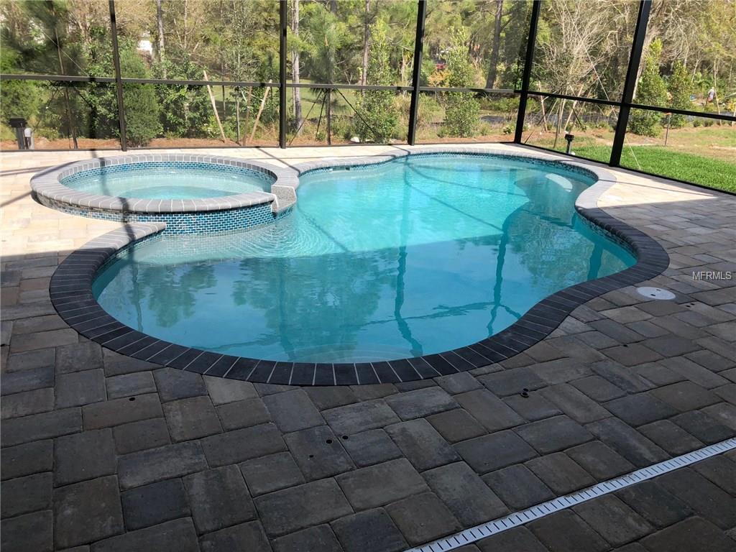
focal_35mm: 28
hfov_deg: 63.4
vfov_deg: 49.7
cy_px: 276
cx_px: 368
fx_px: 595
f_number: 1.8
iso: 20
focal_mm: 3.99
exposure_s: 1/774
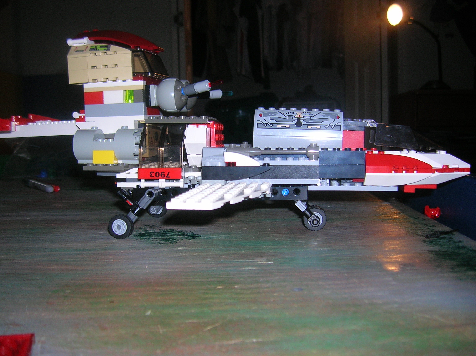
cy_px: 178
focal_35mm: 34
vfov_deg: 41.7
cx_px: 238
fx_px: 467
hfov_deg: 54.0
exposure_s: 1/60.1
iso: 50
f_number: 2.9
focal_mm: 5.7
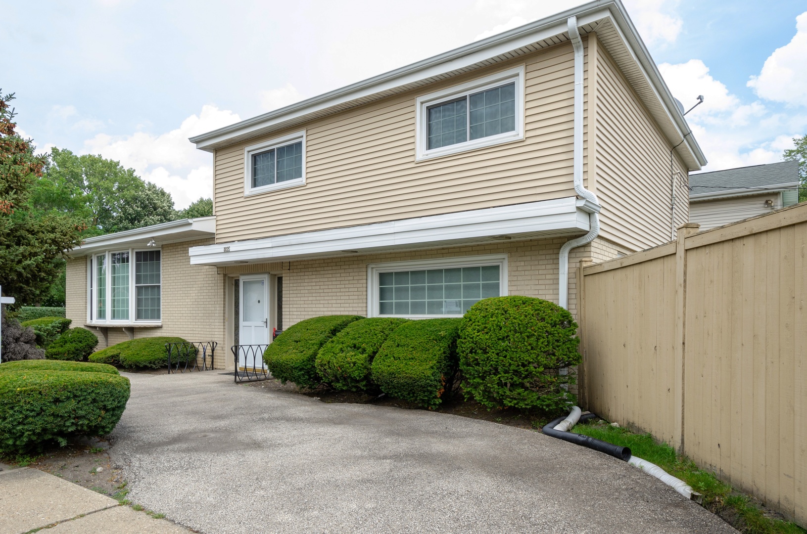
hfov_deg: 77.4
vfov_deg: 55.9
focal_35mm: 22
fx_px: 503
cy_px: 267
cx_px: 404
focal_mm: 15
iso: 200
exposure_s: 1/100
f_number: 9
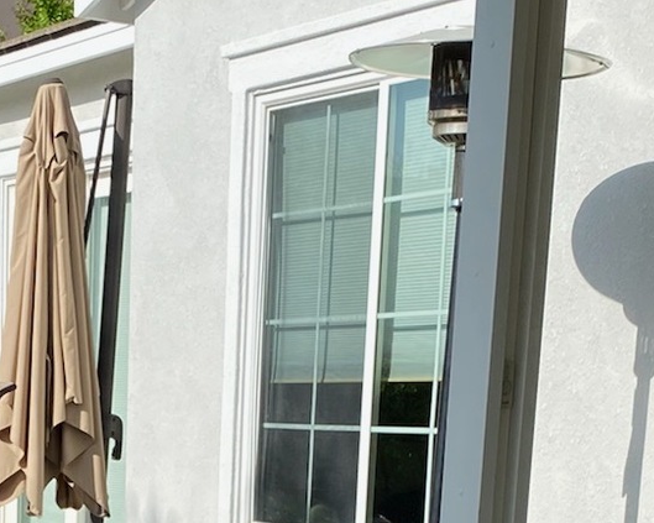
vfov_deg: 15.0
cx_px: 114
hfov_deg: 19.7
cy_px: 748
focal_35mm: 96
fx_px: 1858
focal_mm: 4.25
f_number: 1.8
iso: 32
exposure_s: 1/1103
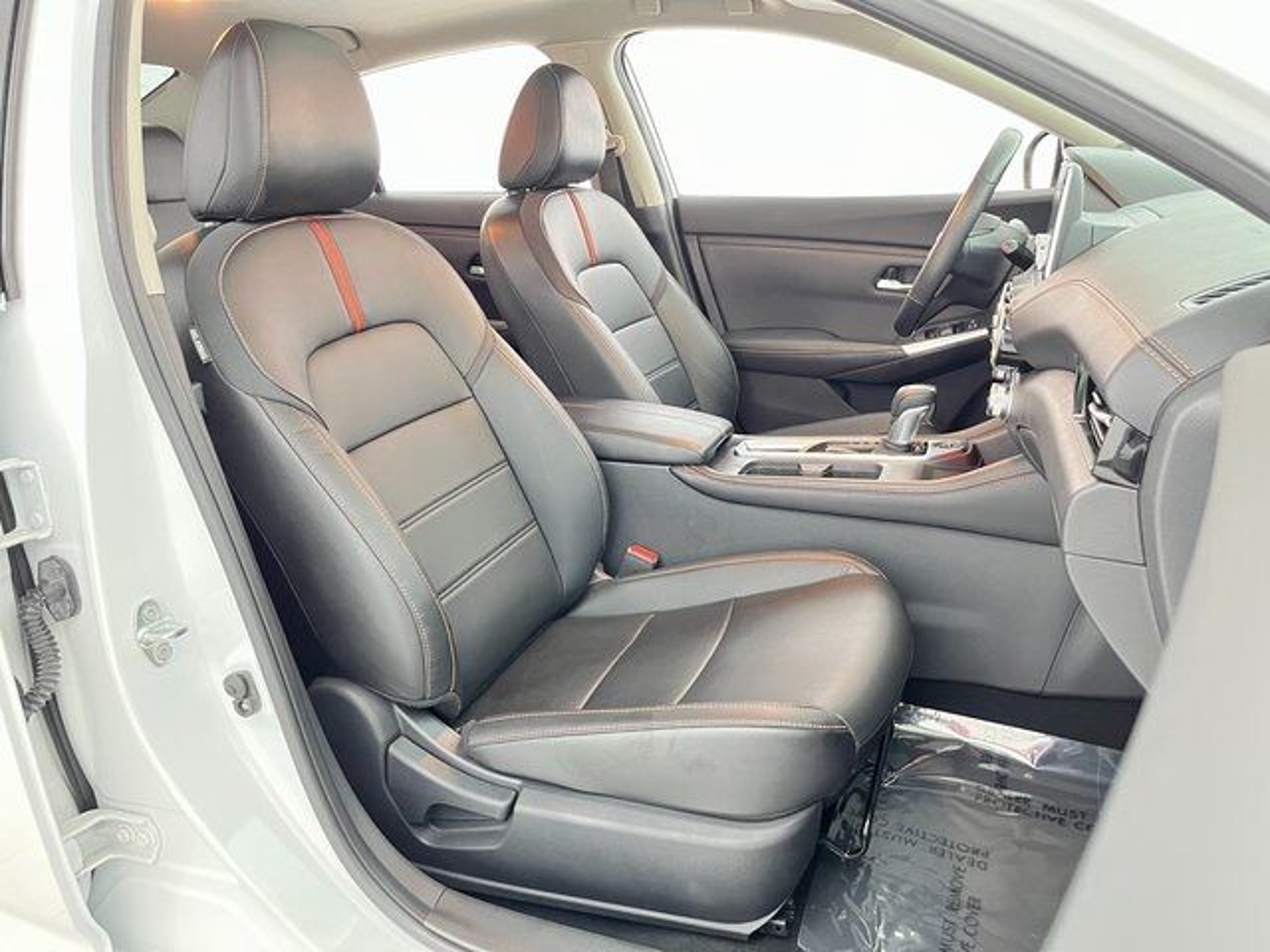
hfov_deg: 67.3
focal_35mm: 26
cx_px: 635
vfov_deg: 53.1
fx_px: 954
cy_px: 476
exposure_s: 1/30
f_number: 1.6
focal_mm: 5.1
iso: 1000
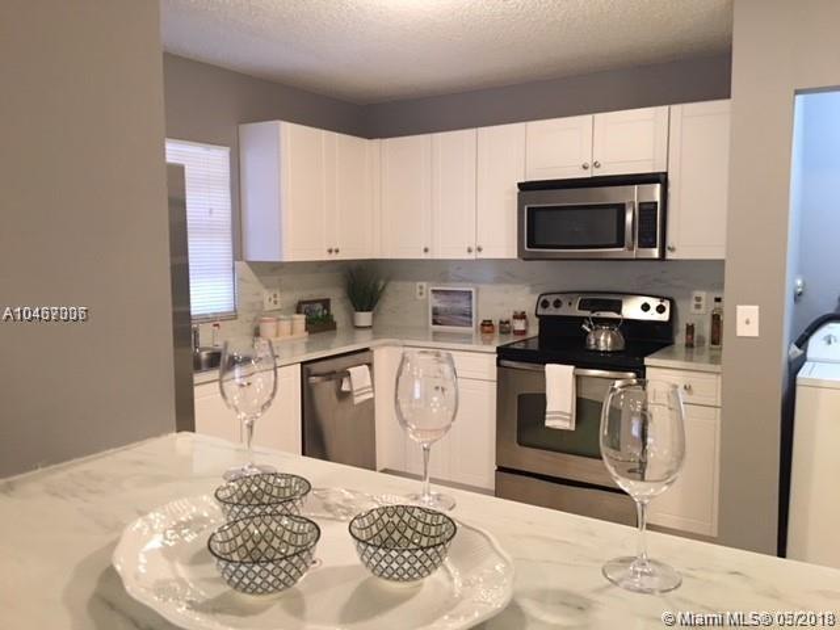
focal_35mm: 29
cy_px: 315
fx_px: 704
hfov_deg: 61.7
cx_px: 420
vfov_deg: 48.2
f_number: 2.2
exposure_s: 1/15
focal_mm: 4.15
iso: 100
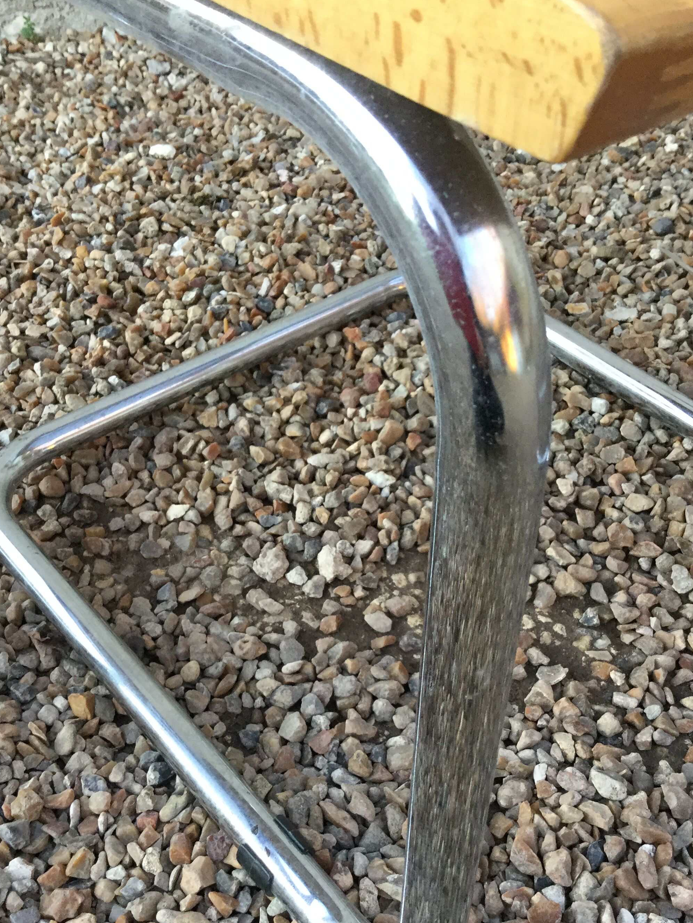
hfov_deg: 37.7
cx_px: 325
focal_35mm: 38
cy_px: 542
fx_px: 1014
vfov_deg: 48.8
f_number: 2.4
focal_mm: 3.3
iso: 50
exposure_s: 1/33
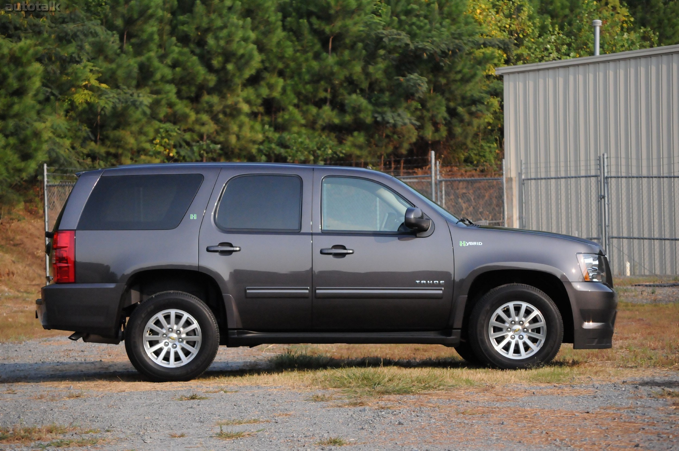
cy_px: 226
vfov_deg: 10.1
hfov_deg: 15.2
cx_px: 340
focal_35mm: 135
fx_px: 2543
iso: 2000
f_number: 5.6
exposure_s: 1/6400
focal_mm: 90
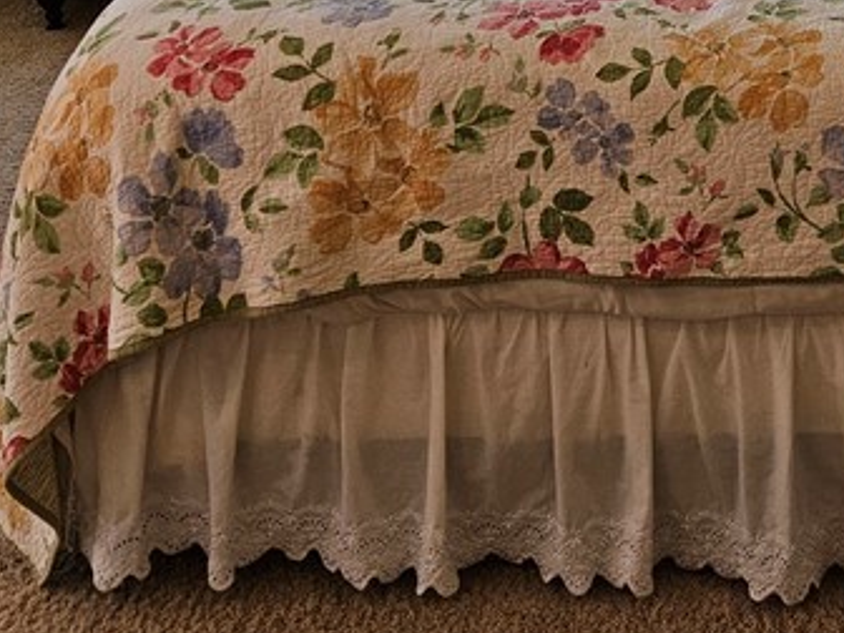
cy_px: -254
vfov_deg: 19.0
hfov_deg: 26.3
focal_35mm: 70
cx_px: 841
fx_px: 1707
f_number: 1.8
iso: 125
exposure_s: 1/120
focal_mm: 5.4
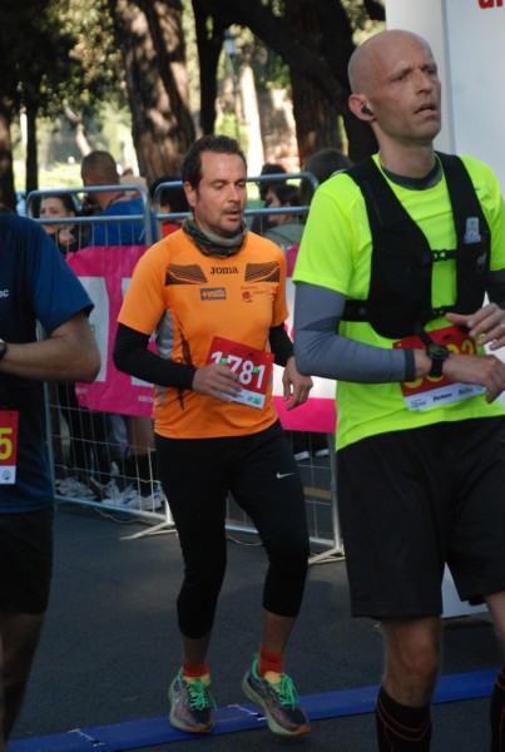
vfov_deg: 15.2
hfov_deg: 10.2
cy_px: 376
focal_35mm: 135
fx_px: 2826
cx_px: 252
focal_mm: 90
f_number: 5.6
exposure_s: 1/400
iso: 1000
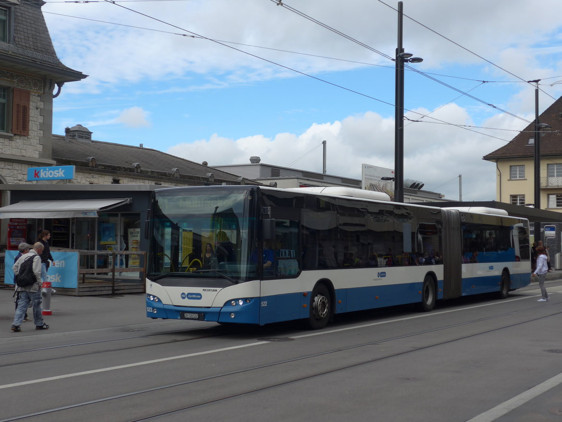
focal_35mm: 53
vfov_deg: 27.5
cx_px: 281
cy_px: 211
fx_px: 861
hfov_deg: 36.2
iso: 80
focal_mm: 10.7
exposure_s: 1/800
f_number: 3.3
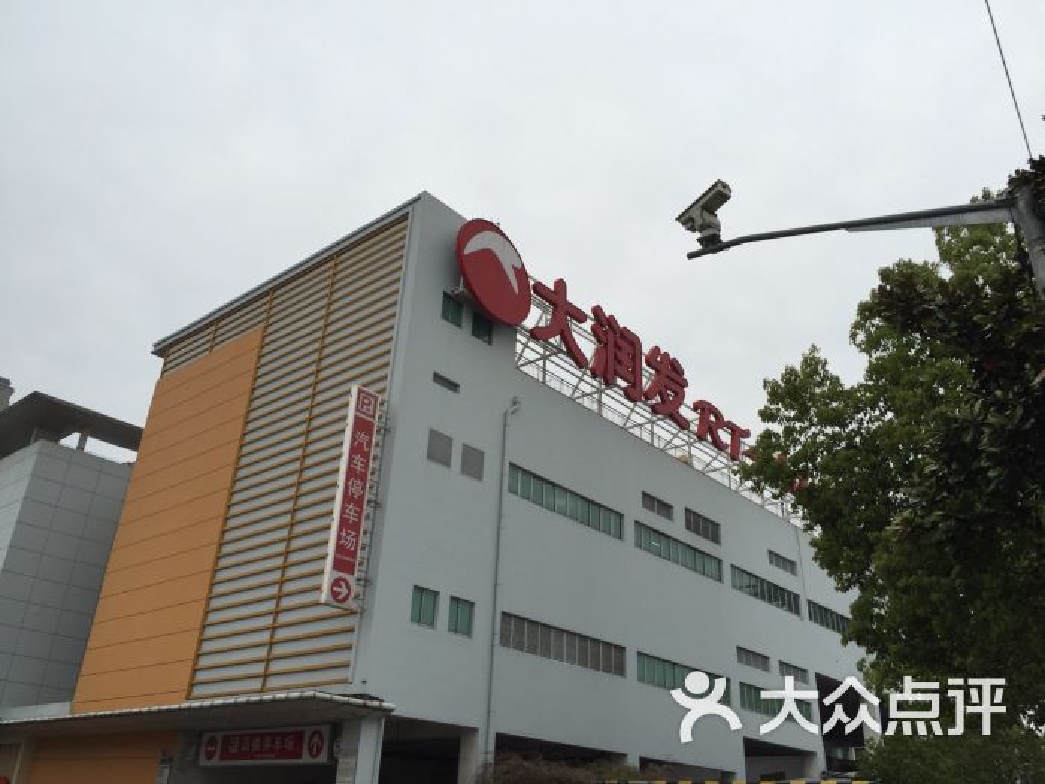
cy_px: 392
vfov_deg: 48.2
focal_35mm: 29
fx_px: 875
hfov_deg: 61.7
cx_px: 522
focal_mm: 4.15
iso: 32
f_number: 2.2
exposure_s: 1/147
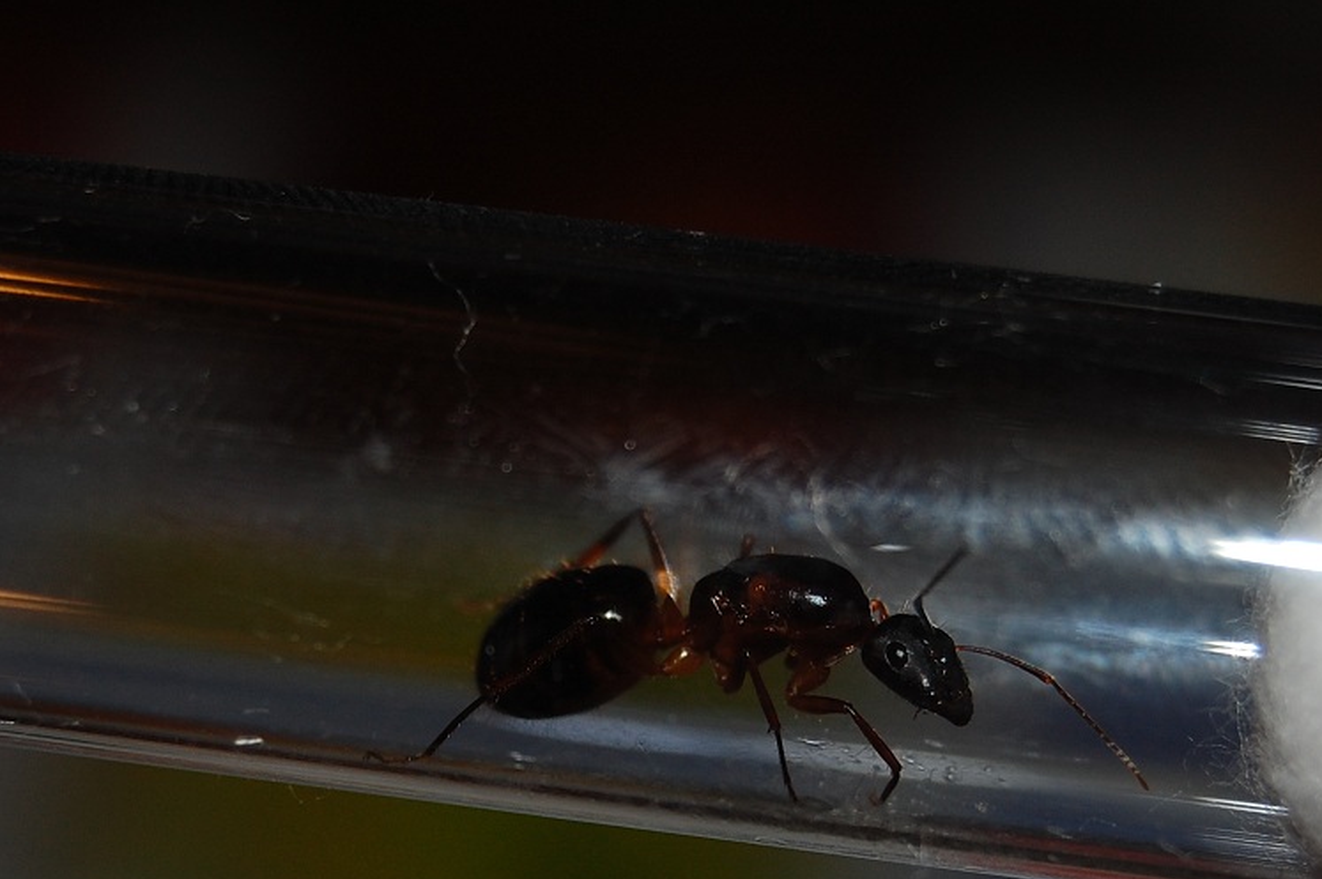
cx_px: 694
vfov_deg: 8.2
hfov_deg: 12.4
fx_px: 6092
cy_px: 651
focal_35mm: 166
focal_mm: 55
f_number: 5.6
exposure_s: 1/125
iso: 200
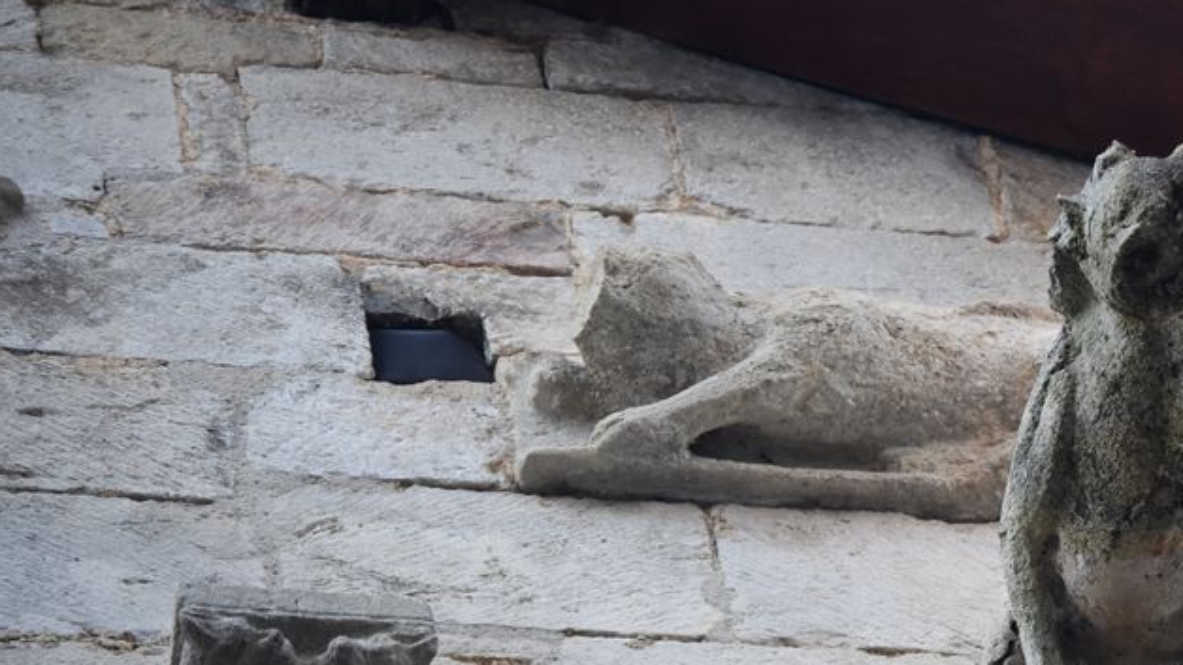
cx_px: 981
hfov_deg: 7.8
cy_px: 644
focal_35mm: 276
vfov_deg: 4.4
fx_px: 8652
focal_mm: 105
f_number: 4.8
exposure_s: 1/250
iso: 640
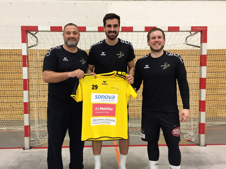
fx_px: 189
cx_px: 113
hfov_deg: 61.7
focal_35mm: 29
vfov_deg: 48.2
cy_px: 84
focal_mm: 4.15
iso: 64
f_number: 2.2
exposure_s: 1/33
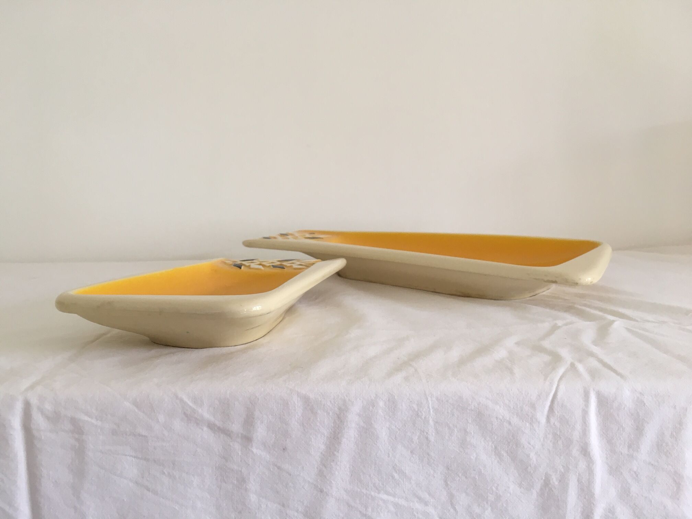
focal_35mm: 29
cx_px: 346
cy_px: 260
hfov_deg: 61.7
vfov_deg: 48.2
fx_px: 580
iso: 64
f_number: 2.2
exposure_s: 1/33
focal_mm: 4.15
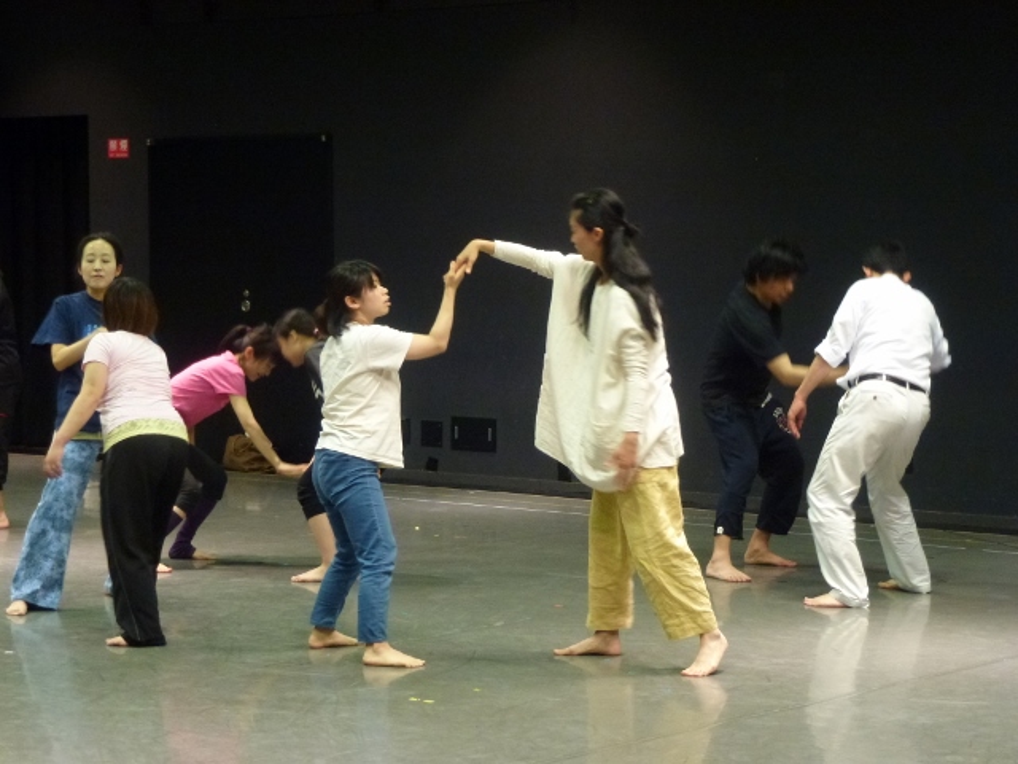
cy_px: 382
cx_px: 509
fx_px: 2617
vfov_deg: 16.6
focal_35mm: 89
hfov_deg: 22.0
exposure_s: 1/13
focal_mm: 16
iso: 400
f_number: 4.9
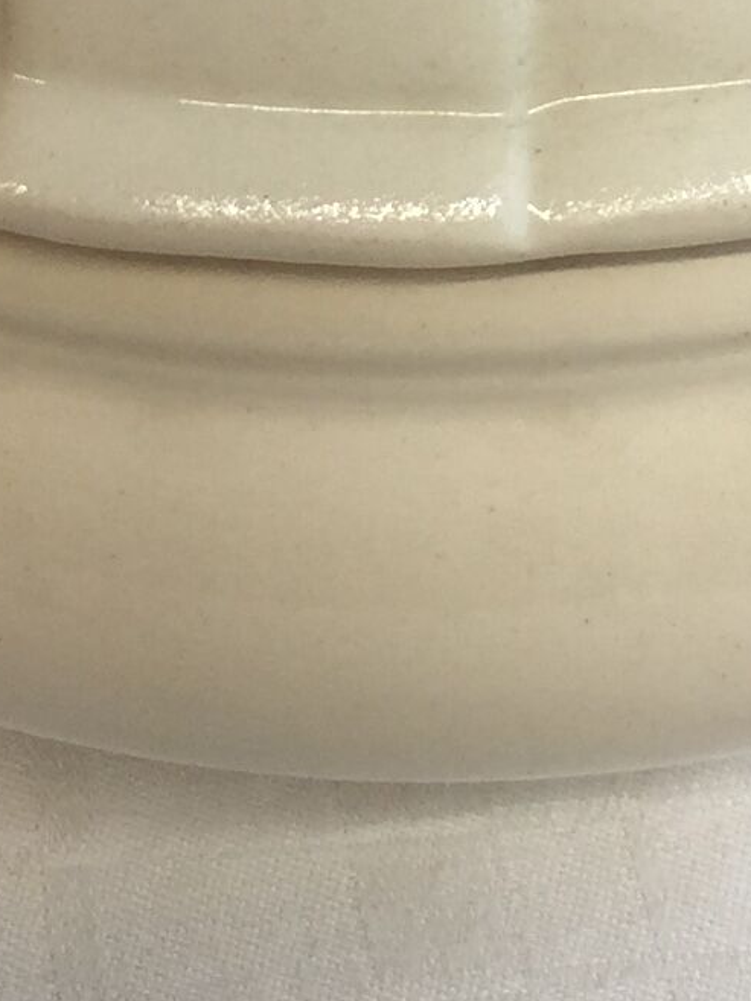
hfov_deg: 10.3
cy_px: -385
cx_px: 454
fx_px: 4164
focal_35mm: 144
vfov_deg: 13.1
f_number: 2.2
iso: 32
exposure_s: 1/181
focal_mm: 4.15
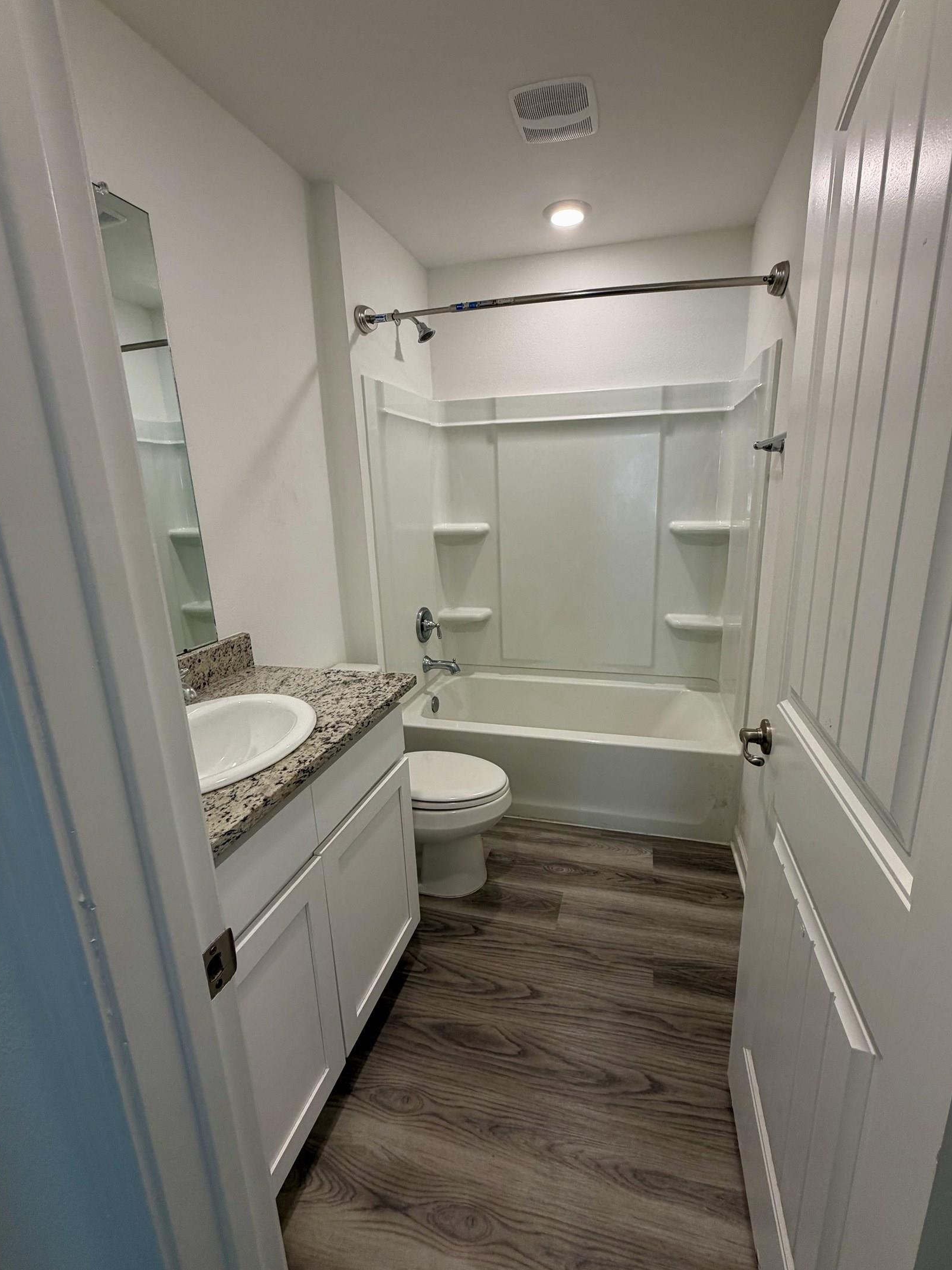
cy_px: 630
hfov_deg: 81.7
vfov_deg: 98.2
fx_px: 550
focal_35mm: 15
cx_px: 502
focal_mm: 2.22
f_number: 2.2
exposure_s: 1/120
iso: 160
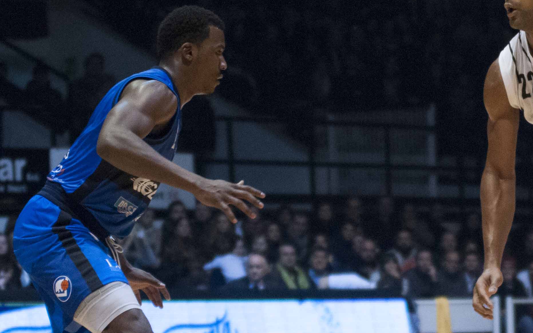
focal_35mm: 246
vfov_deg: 5.3
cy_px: 166
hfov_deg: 8.5
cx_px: 504
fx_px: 3573
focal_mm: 70
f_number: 2.8
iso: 1600
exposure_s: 1/500
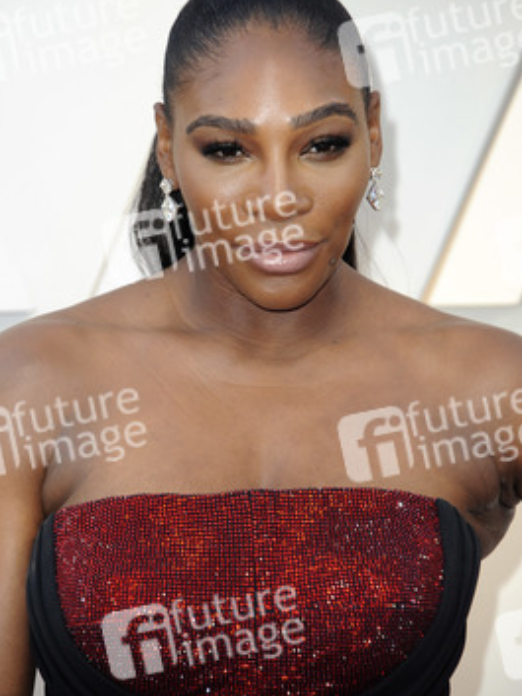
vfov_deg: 8.6
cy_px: 337
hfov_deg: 6.5
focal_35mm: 229
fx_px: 4602
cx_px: 261
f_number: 6.3
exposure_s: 1/250
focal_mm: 210
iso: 1000
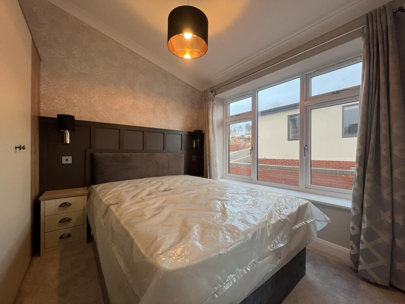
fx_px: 152
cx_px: 202
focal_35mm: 13
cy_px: 152
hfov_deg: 106.2
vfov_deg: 89.9
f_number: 1.8
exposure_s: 1/100
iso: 64
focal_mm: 1.57
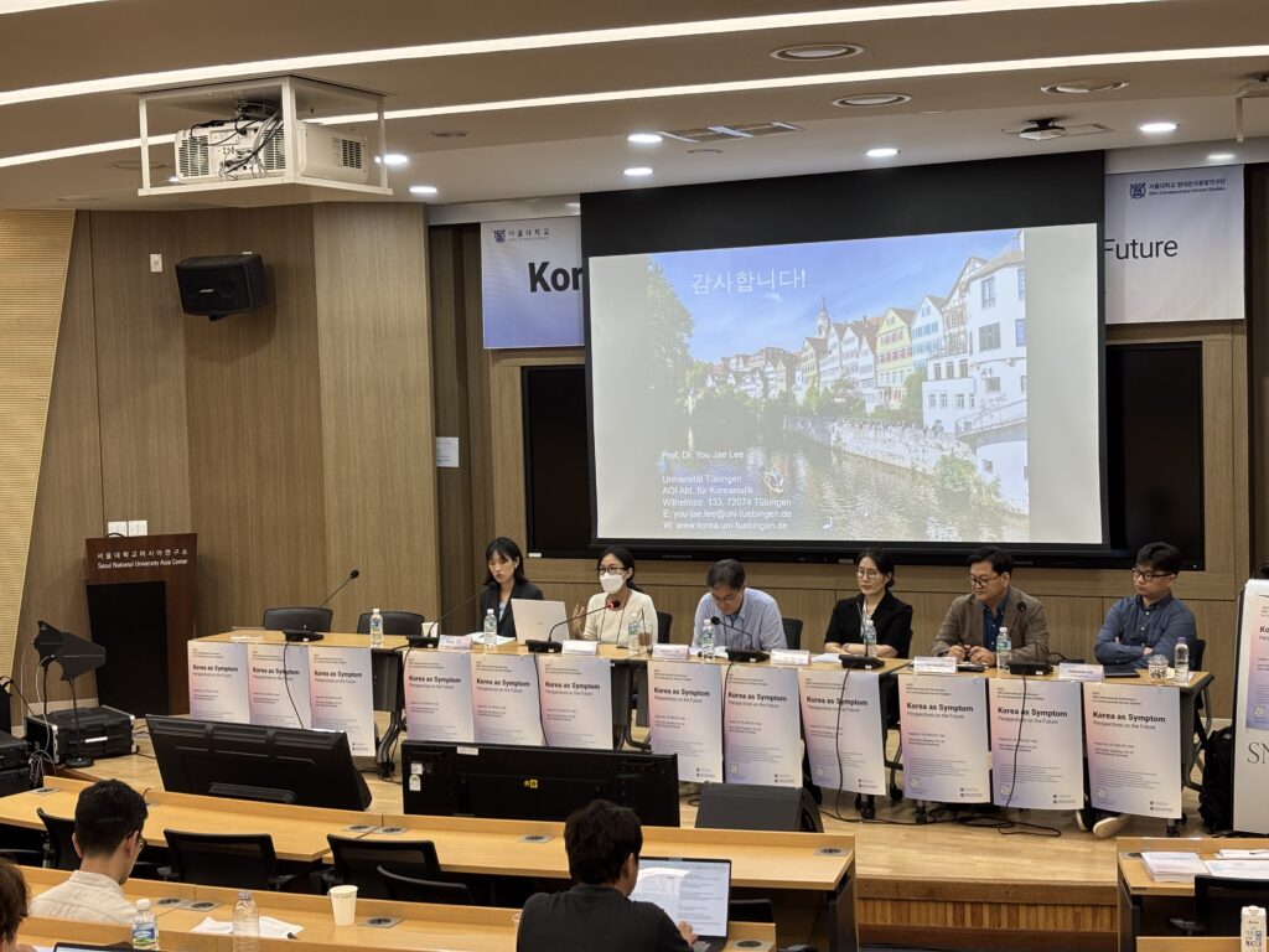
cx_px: 634
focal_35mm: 52
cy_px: 476
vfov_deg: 28.0
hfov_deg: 36.8
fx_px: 1906
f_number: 1.6
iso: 80
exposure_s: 1/60
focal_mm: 5.96
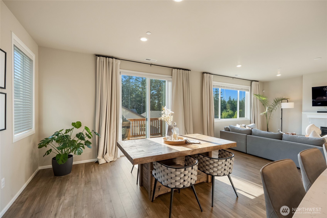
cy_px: 109
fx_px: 150
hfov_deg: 95.0
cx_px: 164
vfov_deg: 72.0
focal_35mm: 16
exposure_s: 1/50
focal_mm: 16.5
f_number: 9
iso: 400
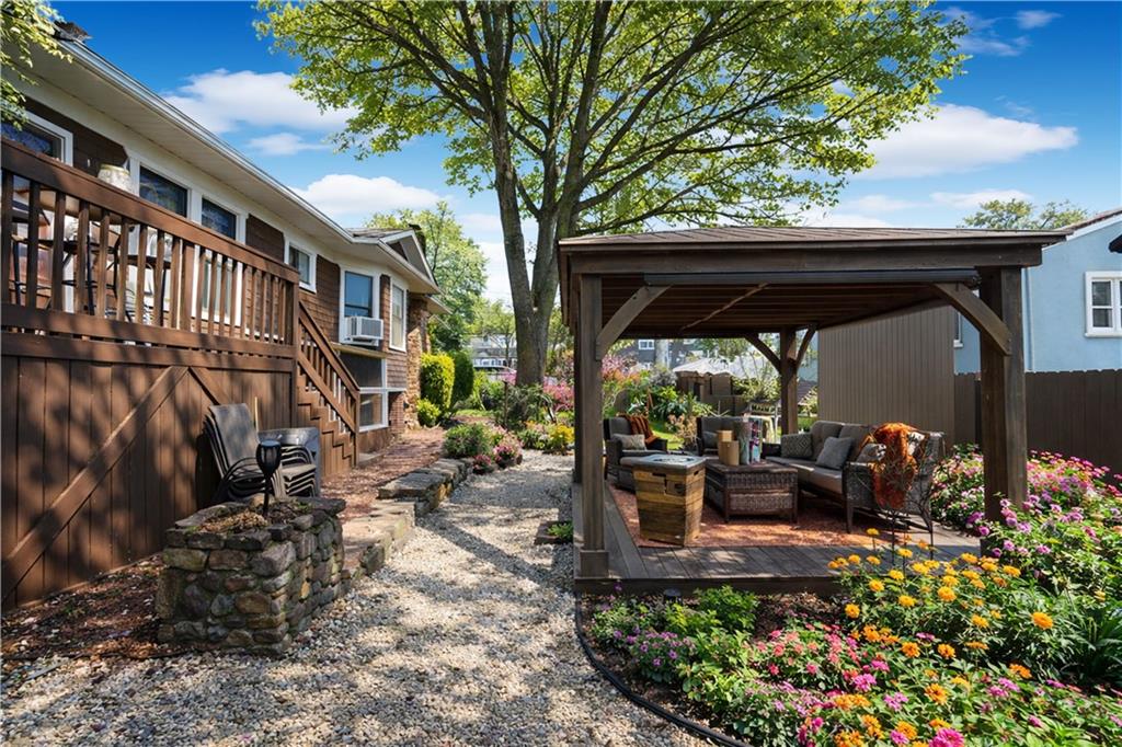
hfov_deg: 96.8
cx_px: 561
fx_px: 498
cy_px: 374
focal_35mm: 16
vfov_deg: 73.7
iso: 100
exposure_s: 1/125
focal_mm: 16
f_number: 9
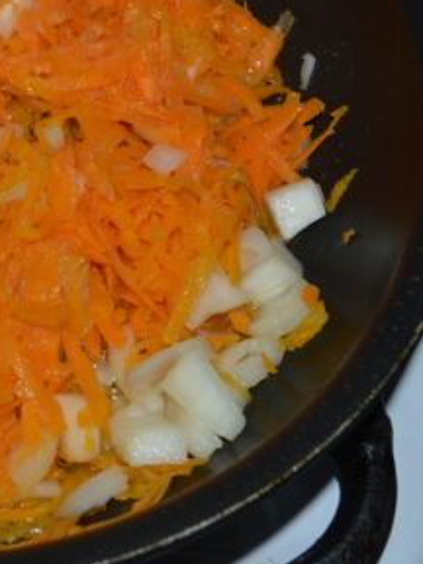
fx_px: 1369
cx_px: -180
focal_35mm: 84
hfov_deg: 16.3
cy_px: 138
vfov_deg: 23.0
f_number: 8
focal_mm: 24
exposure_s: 1/60
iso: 100
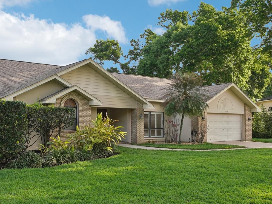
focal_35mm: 39
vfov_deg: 36.8
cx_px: 108
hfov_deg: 47.6
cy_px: 112
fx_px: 306
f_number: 8
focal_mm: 20
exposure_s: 1/320
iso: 400
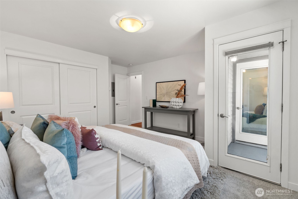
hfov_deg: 96.7
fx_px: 132
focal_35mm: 16
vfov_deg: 73.7
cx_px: 149
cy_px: 100
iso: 320
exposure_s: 1/8
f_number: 7.1
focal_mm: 16
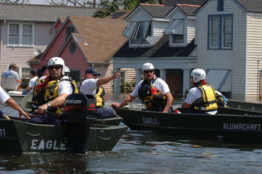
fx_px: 1069
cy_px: 87
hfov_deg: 14.0
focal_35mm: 147
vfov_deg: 9.3
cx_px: 131
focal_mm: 98
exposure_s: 1/320
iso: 200
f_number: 7.6
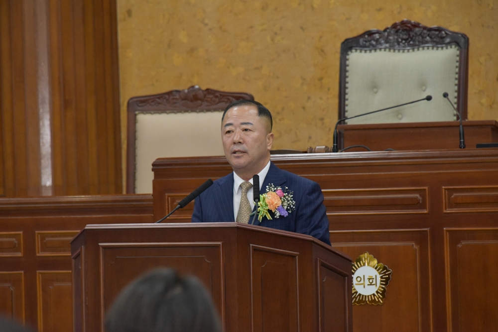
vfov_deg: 5.5
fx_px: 3459
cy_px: 166
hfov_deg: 8.2
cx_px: 249
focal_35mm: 250
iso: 6400
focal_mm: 250
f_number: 9
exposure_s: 1/250
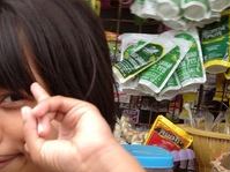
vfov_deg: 14.6
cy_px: 137
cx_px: -76
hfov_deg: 18.1
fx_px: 671
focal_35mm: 101
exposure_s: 1/207
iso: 50
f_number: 2.4
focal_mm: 4.28
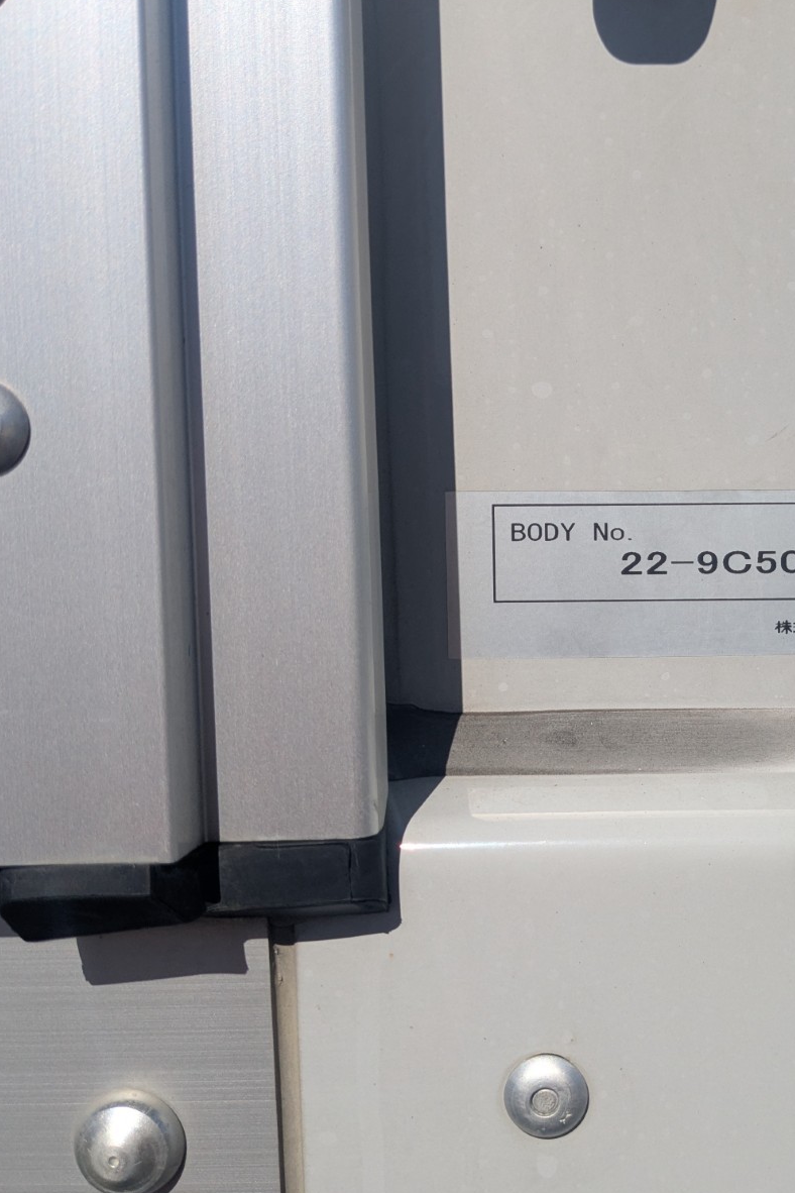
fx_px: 1259
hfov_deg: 33.4
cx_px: 700
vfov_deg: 50.7
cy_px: 591
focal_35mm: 38
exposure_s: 1/7812
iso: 54
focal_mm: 4.38
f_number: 1.73
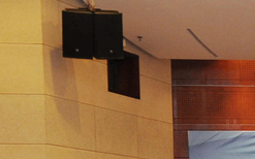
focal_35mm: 157
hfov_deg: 12.7
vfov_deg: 8.0
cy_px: 306
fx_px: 1090
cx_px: 378
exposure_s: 1/60
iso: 1250
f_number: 6.3
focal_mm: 38
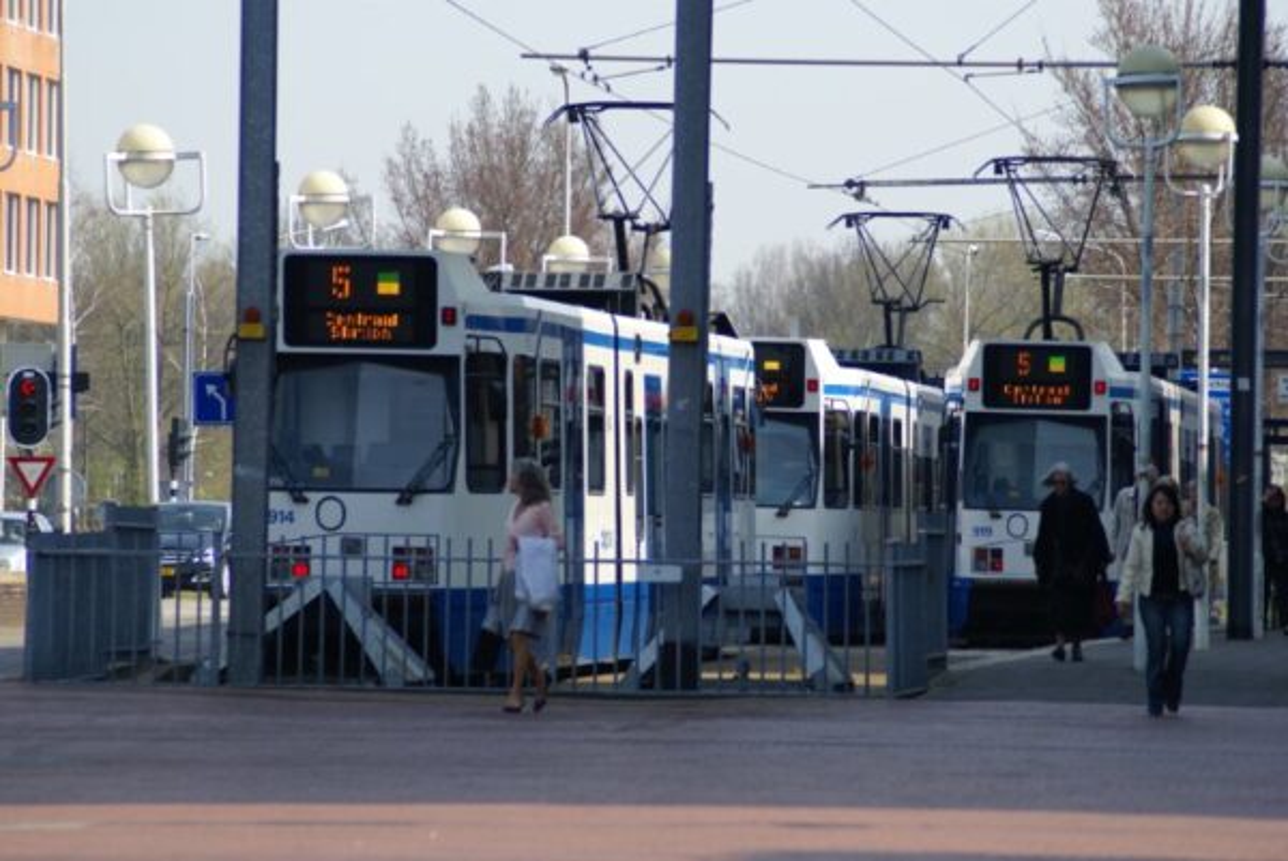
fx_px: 10741
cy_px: 430
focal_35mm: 300
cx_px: 644
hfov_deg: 6.9
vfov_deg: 4.6
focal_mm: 200
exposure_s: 1/320
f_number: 6.3
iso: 100
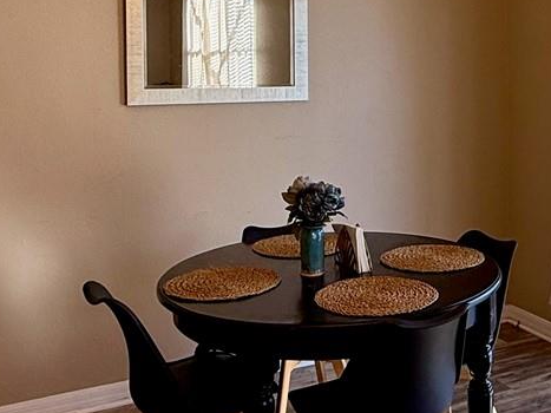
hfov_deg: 38.8
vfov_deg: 29.6
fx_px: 764
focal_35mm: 48
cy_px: 88
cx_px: 405
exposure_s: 1/120
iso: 80
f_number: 2.2
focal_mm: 2.22
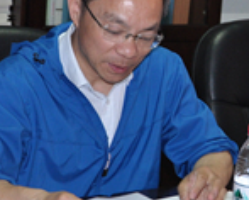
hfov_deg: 14.1
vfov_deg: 11.5
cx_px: 264
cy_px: 71
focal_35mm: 134
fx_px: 989
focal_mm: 28
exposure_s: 1/60
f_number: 4
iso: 800
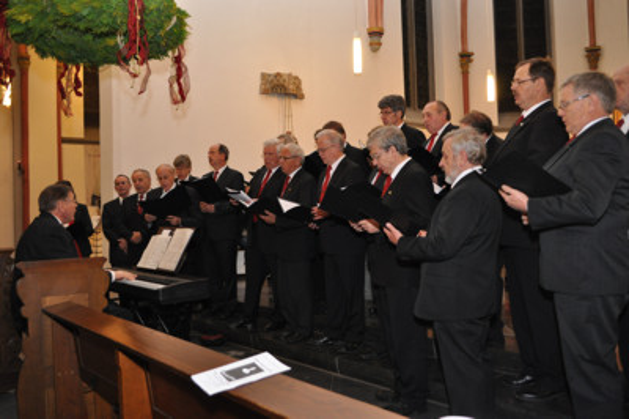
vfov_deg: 39.9
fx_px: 576
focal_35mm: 33
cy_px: 210
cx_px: 314
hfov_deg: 57.3
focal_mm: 22
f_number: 4
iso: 800
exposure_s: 1/60
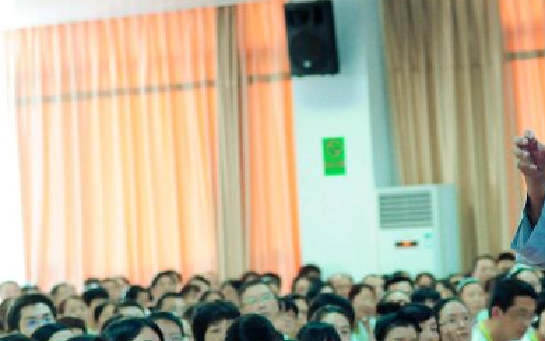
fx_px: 2006
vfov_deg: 9.7
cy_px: 211
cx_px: 453
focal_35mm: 135
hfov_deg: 15.4
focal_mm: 50
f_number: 2.5
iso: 2500
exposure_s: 1/200
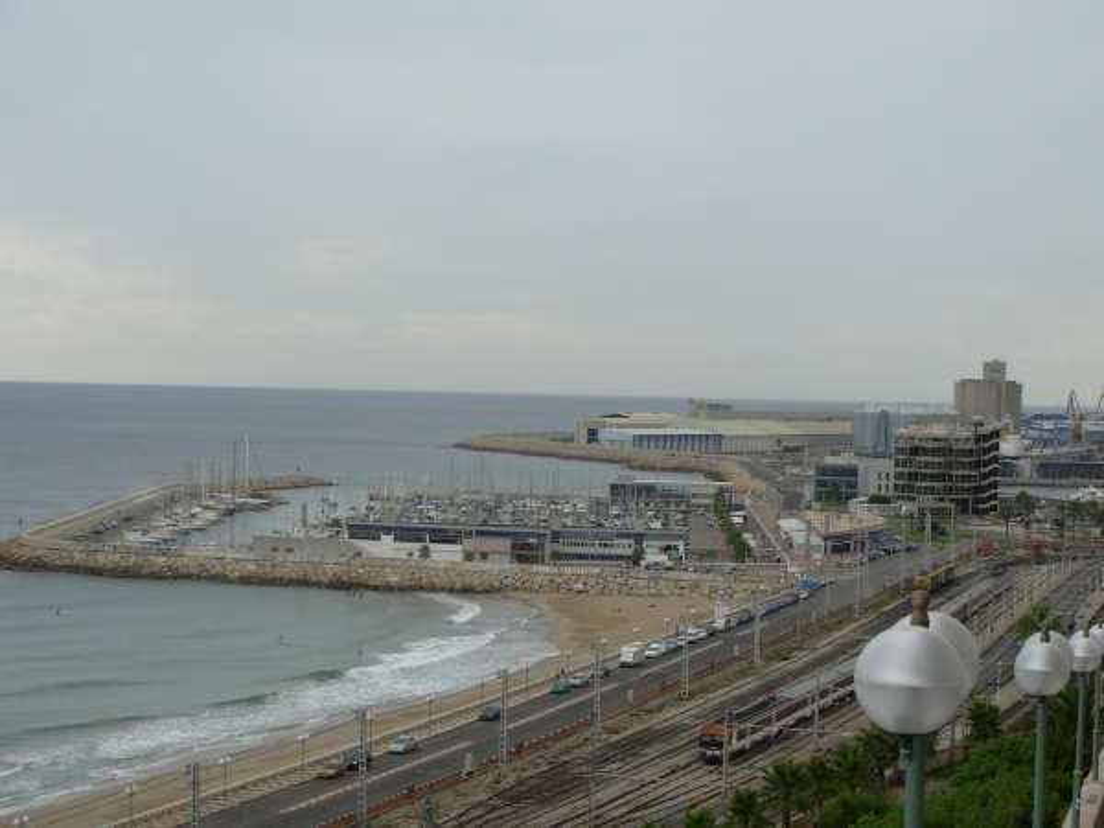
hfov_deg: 25.7
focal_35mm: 76
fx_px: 2424
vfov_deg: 19.4
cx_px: 552
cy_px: 414
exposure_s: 1/443
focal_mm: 12.5
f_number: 3.6
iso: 50
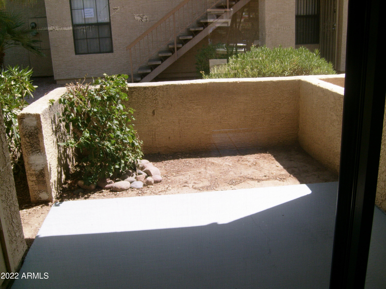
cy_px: 144
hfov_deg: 52.6
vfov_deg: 40.7
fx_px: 390
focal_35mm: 35
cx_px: 193
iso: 80
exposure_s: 1/90
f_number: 7.1
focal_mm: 5.8
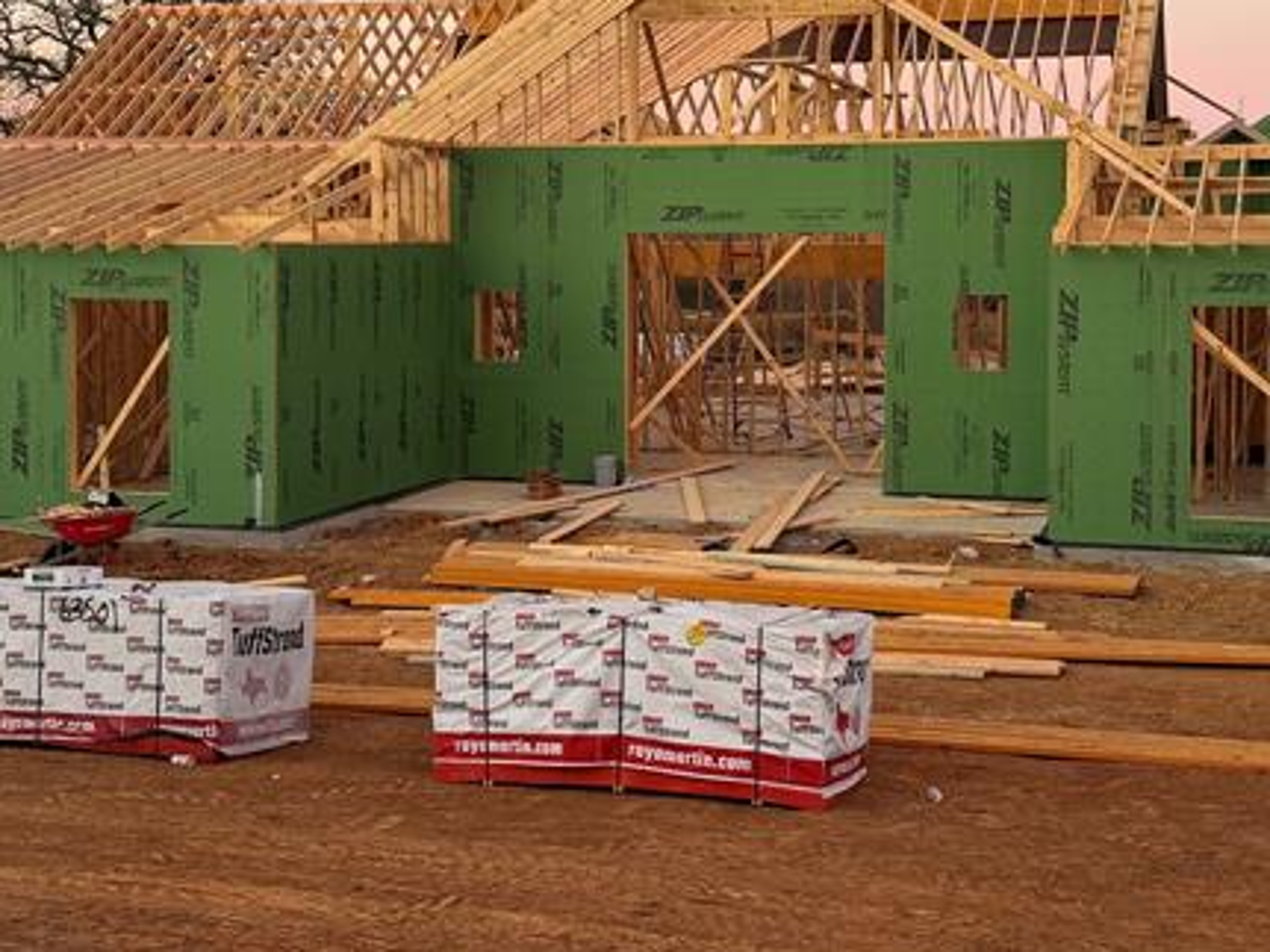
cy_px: 327
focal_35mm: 57
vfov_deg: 25.5
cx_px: 657
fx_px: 2091
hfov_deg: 33.8
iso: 125
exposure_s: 1/121
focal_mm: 6.76
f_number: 1.78
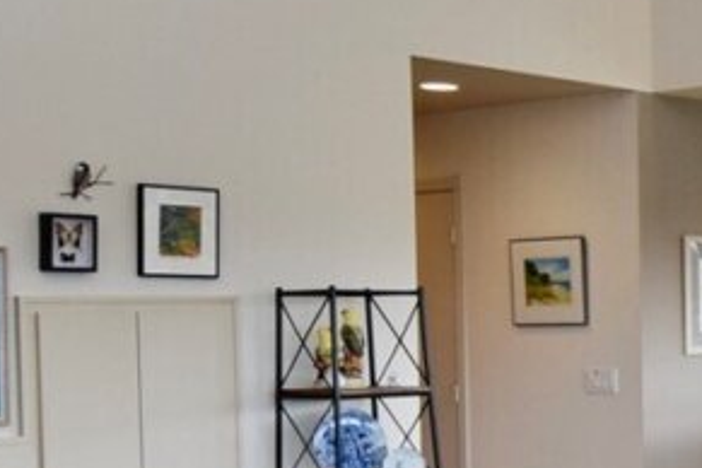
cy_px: 321
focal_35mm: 79
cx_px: 1093
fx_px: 1548
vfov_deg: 17.1
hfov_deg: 21.0
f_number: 6.3
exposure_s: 1/160
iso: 400
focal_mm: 11
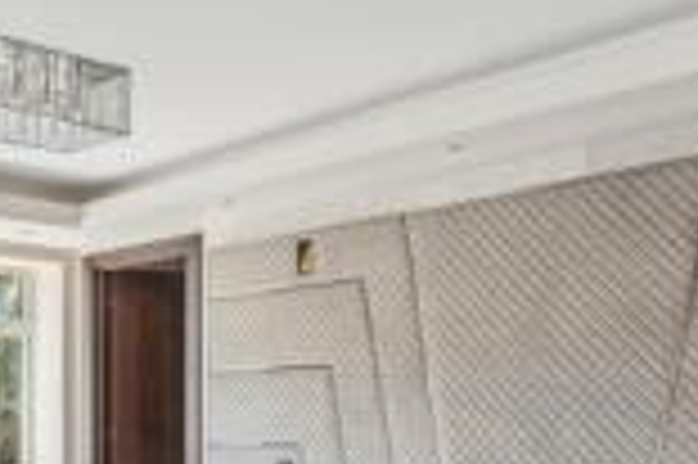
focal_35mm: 49
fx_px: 944
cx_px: -216
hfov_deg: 31.2
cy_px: 408
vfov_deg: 26.8
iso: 200
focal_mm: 15.9
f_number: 9
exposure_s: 1/10
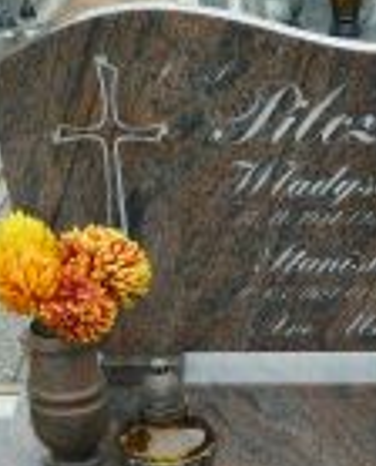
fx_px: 1163
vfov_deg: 20.2
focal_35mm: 84
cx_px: 245
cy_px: 650
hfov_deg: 18.3
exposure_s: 1/100
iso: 80
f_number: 3.3
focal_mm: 4.1
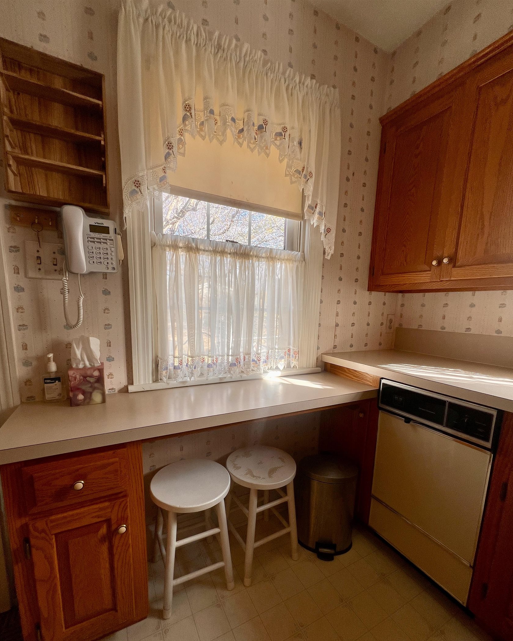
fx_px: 266
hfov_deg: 88.0
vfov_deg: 100.3
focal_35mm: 14
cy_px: 353
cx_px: 249
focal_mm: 1.57
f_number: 1.8
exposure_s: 1/105
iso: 32
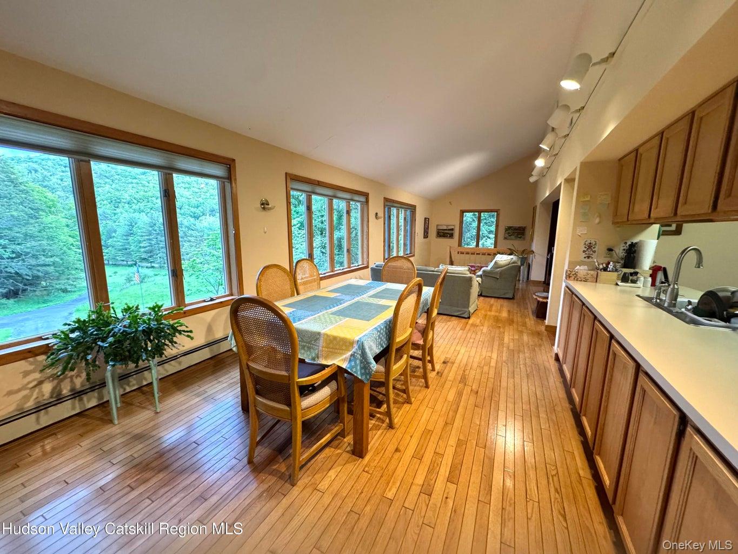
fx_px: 299
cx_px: 369
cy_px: 277
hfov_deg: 102.1
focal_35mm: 14
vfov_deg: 85.7
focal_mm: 2.22
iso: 320
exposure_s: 1/60
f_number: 2.2
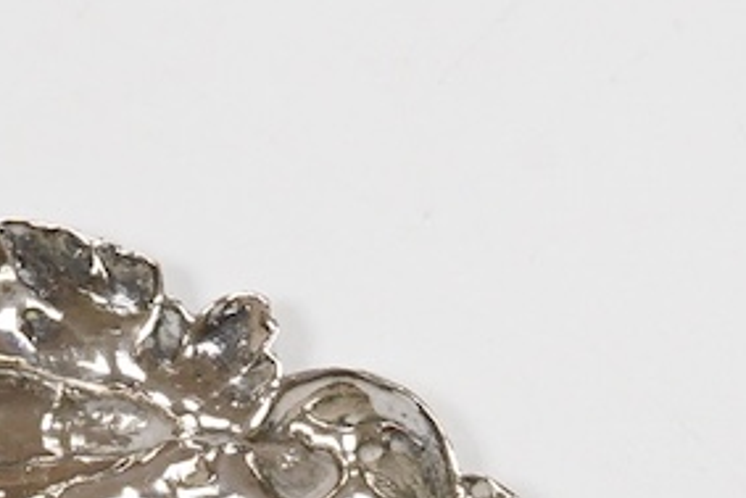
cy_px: 943
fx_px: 3711
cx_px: 254
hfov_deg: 11.5
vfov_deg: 7.4
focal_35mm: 179
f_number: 18
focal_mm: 30
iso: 2500
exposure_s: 1/100
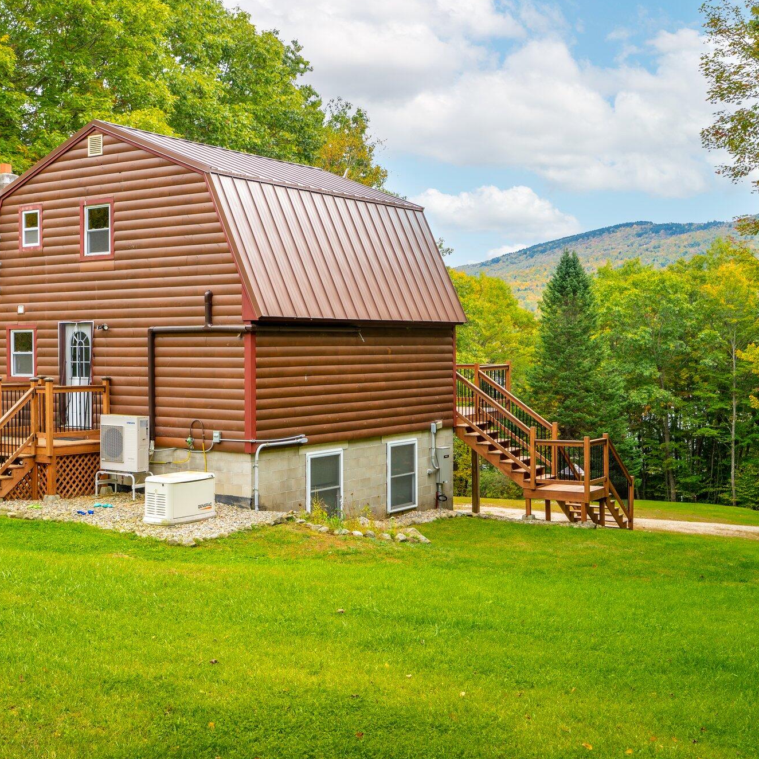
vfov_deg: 36.8
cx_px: 250
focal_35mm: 46
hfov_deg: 36.4
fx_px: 1141
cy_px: 376
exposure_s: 1/20
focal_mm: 35
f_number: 7.1
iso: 50
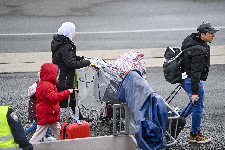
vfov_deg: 6.9
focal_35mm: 200
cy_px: 75
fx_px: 1250
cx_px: 112
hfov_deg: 10.3
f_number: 2.8
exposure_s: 1/1600
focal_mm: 200
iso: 400
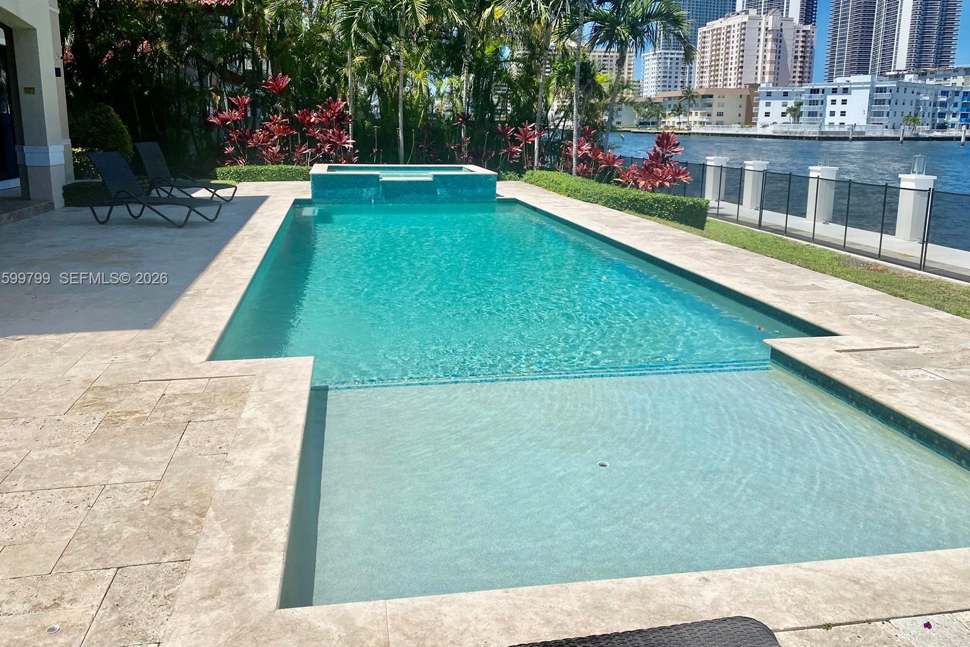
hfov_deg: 65.5
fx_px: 754
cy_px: 280
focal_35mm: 28
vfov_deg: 46.3
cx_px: 475
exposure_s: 1/5236
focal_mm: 4.25
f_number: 1.8
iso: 32
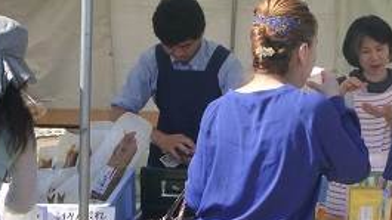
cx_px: 445
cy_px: 64
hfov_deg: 27.0
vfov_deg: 16.9
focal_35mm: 71
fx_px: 738
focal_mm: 4.5
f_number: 3.9
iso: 160
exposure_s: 1/250
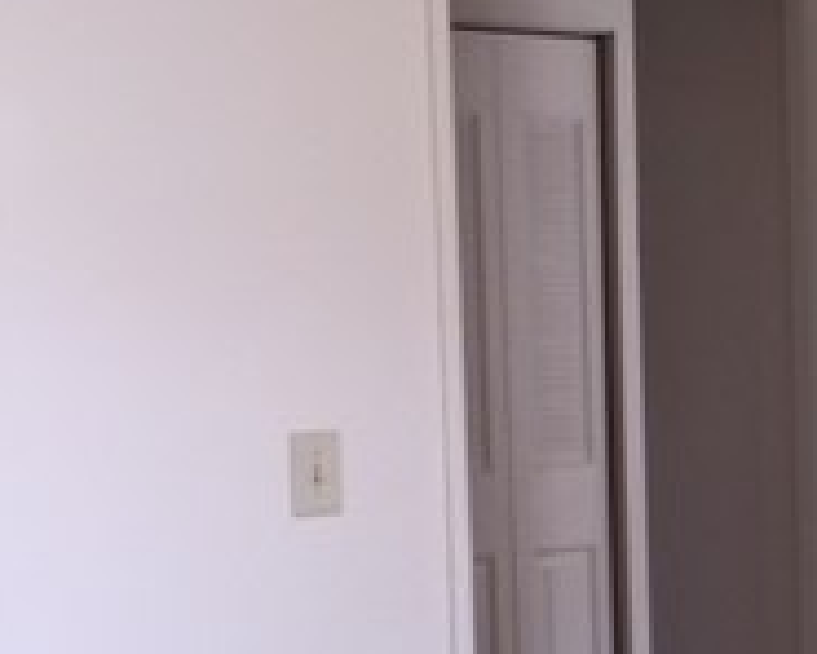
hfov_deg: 18.3
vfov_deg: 15.6
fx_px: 2370
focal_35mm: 98
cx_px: 1038
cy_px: 552
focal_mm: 4.15
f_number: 2.2
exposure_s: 1/66
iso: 32
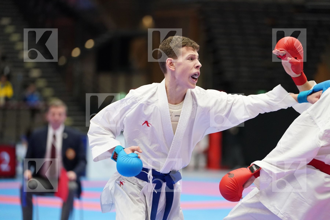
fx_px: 1347
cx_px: 165
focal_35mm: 147
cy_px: 110
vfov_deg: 9.3
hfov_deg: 14.0
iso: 5000
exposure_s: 1/1000
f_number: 2.8
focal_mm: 147
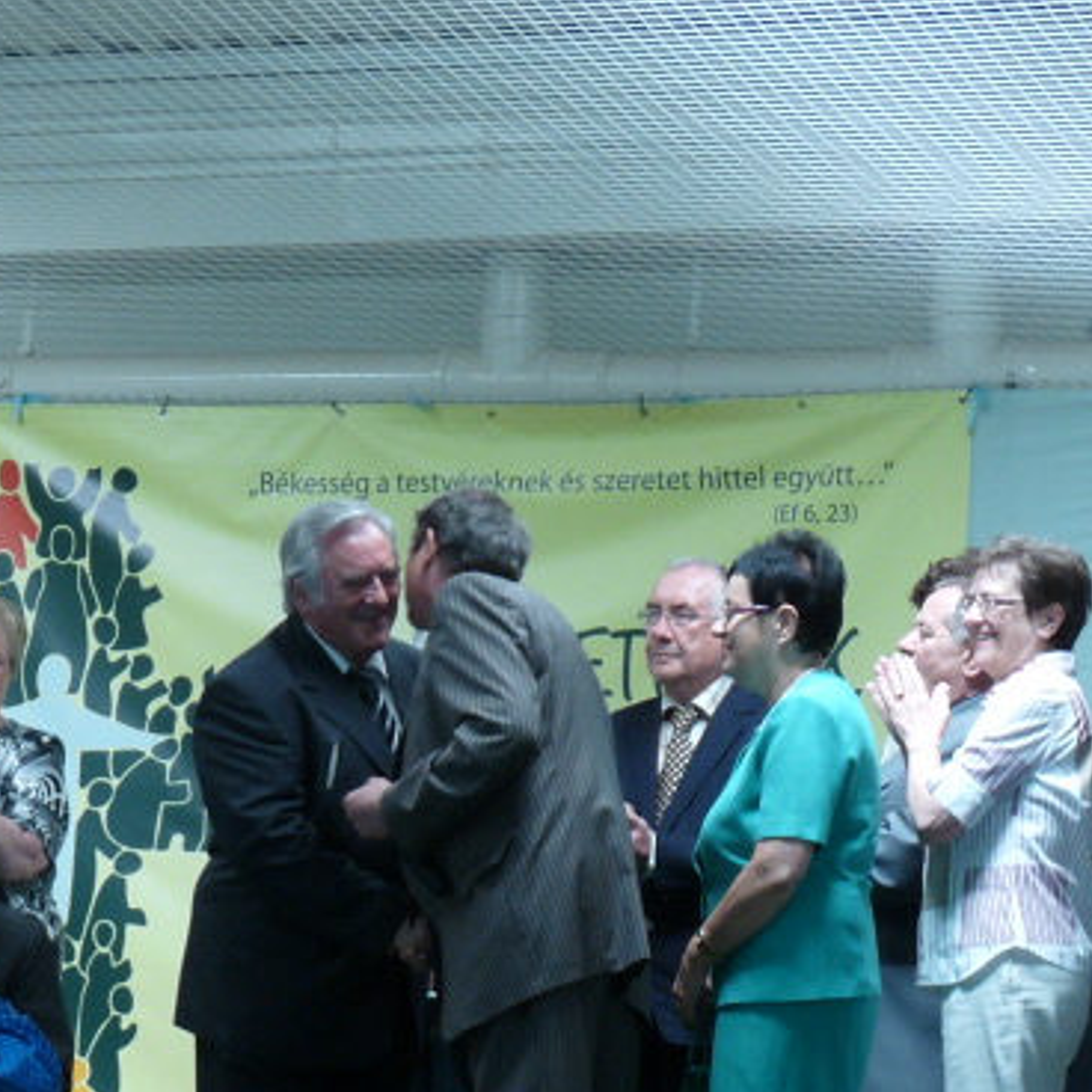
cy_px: 531
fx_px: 7031
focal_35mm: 197
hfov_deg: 8.9
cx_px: 359
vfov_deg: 8.9
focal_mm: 12.8
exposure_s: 1/40
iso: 125
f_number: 3.4
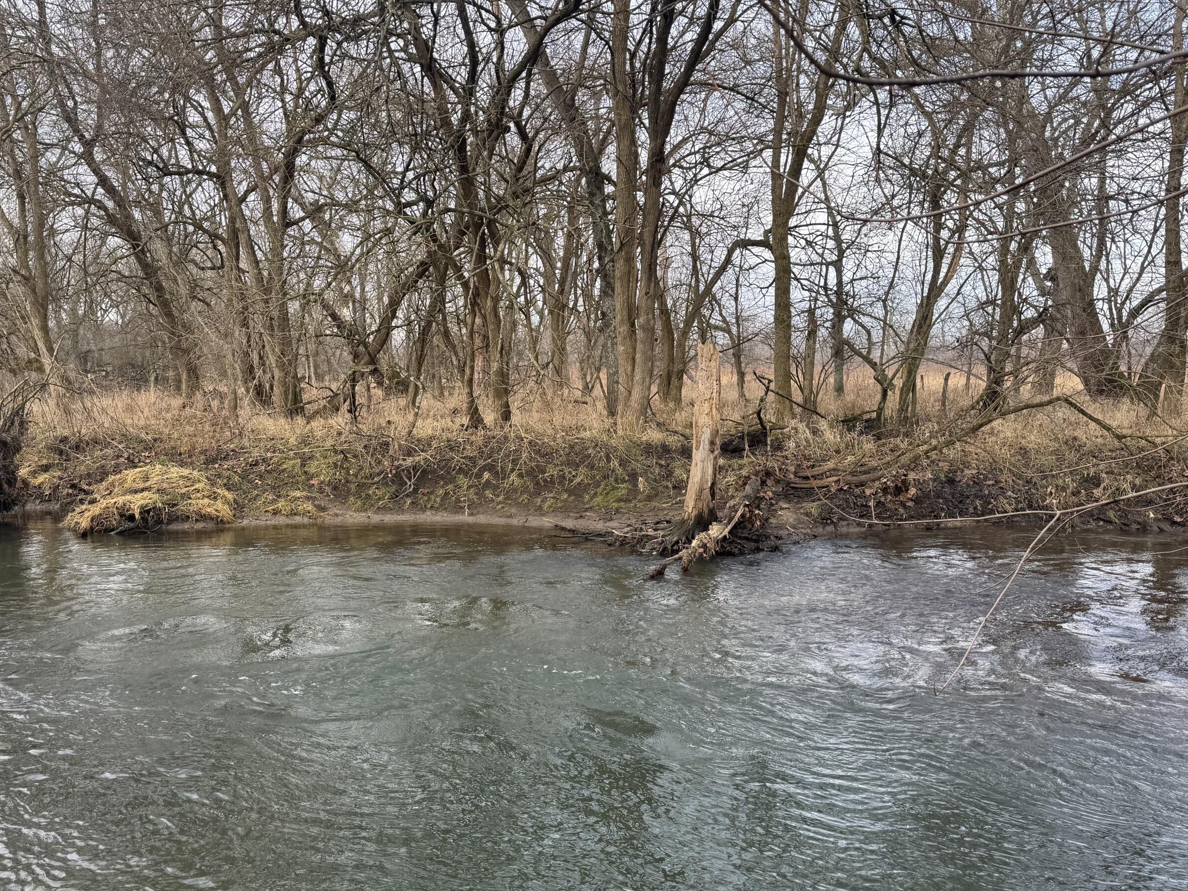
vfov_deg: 46.8
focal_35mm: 30
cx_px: 471
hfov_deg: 59.4
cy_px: 482
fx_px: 1030
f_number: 1.78
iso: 80
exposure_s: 1/352
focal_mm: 6.76
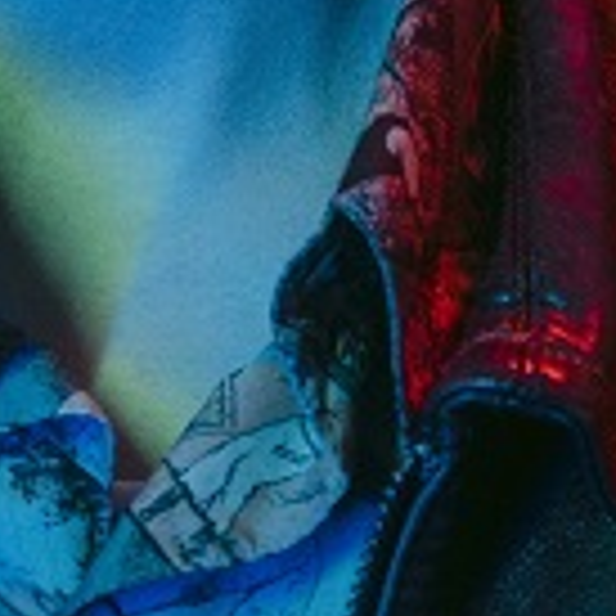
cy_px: -184
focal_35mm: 263
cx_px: -29
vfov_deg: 6.6
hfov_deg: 6.6
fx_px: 5295
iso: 1600
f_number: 4.5
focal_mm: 65
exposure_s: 1/125
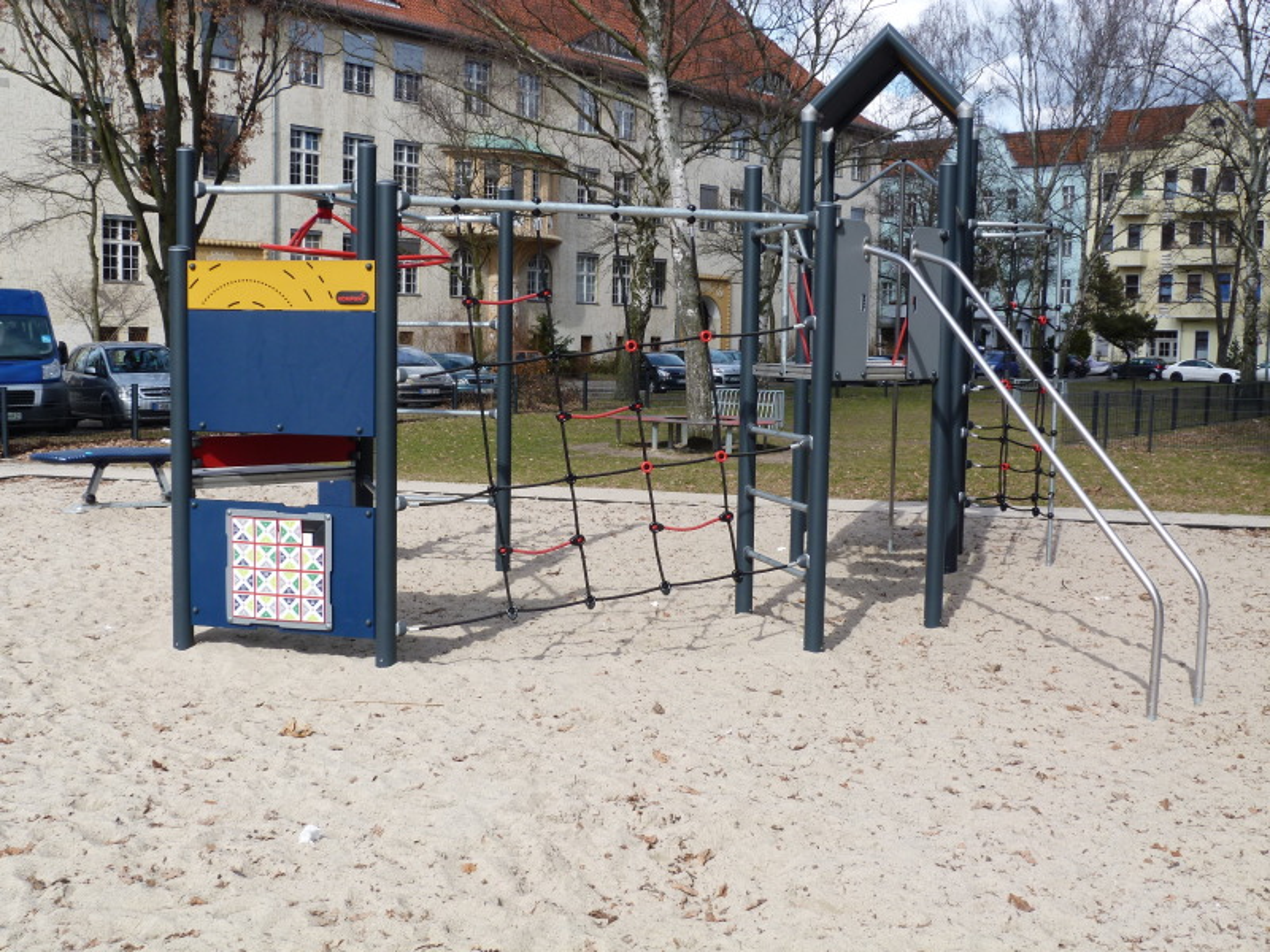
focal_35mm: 39
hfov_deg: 47.9
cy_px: 476
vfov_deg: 36.8
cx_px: 635
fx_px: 1431
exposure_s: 1/200
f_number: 5
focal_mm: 7
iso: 80
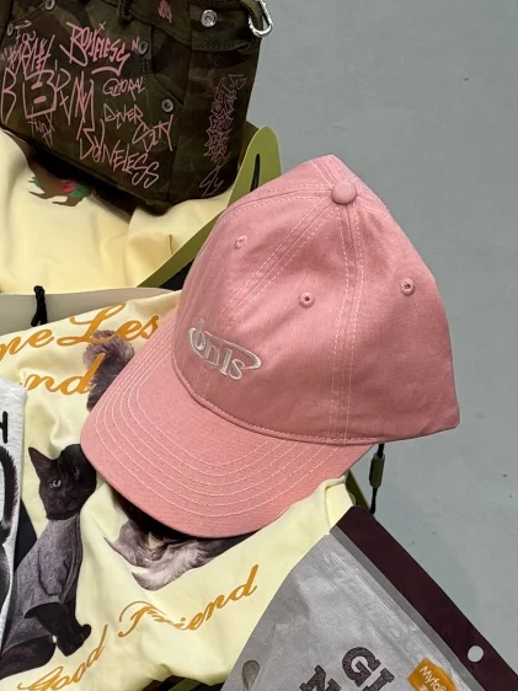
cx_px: -87
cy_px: 551
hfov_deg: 11.8
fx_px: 2456
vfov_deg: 15.9
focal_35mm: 123
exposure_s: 1/309
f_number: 1.78
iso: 64
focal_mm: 6.76
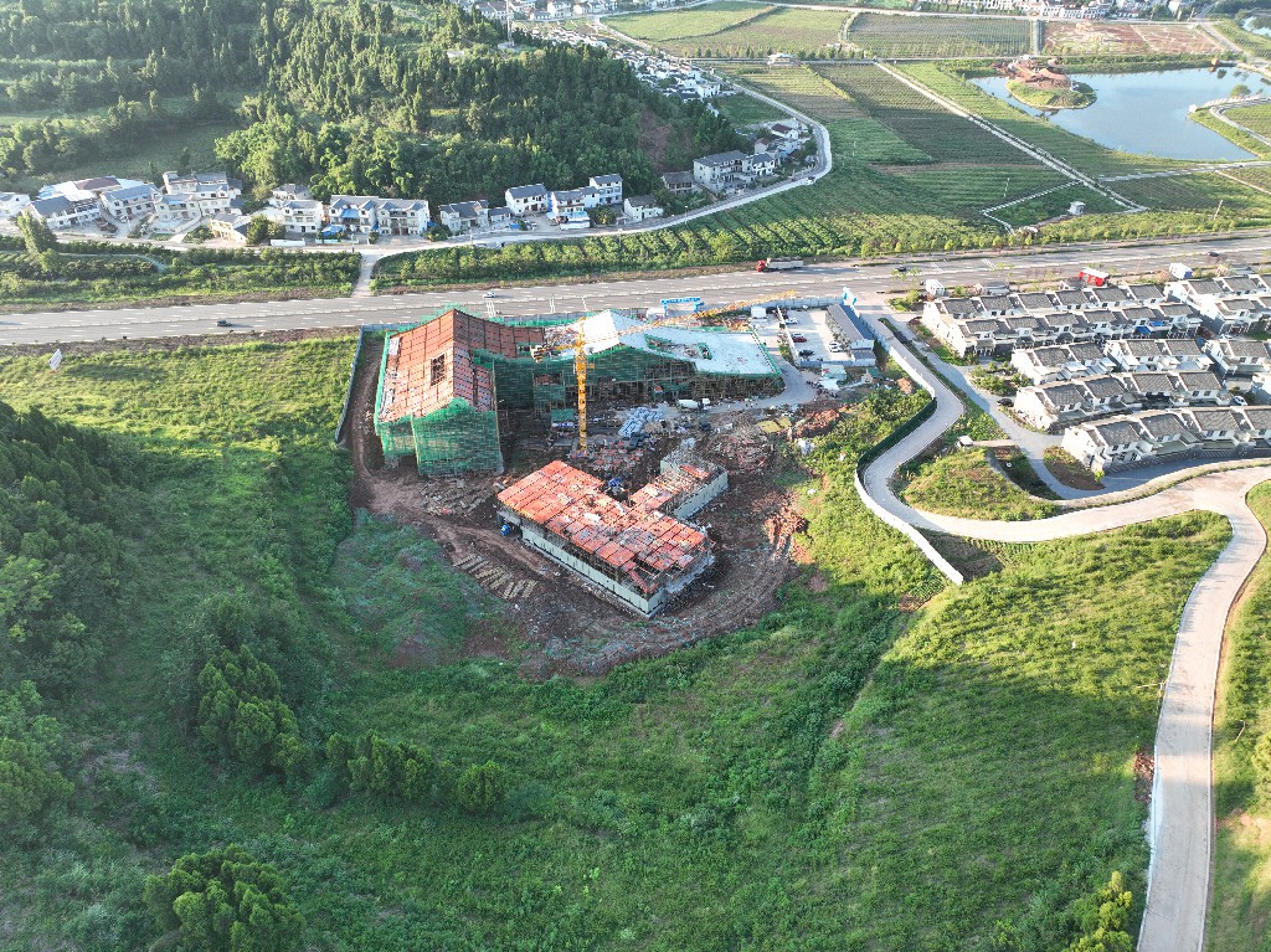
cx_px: 636
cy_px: 476
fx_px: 881
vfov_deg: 56.8
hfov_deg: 71.6
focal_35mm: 24
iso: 110
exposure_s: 1/200
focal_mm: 12.29
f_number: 2.8
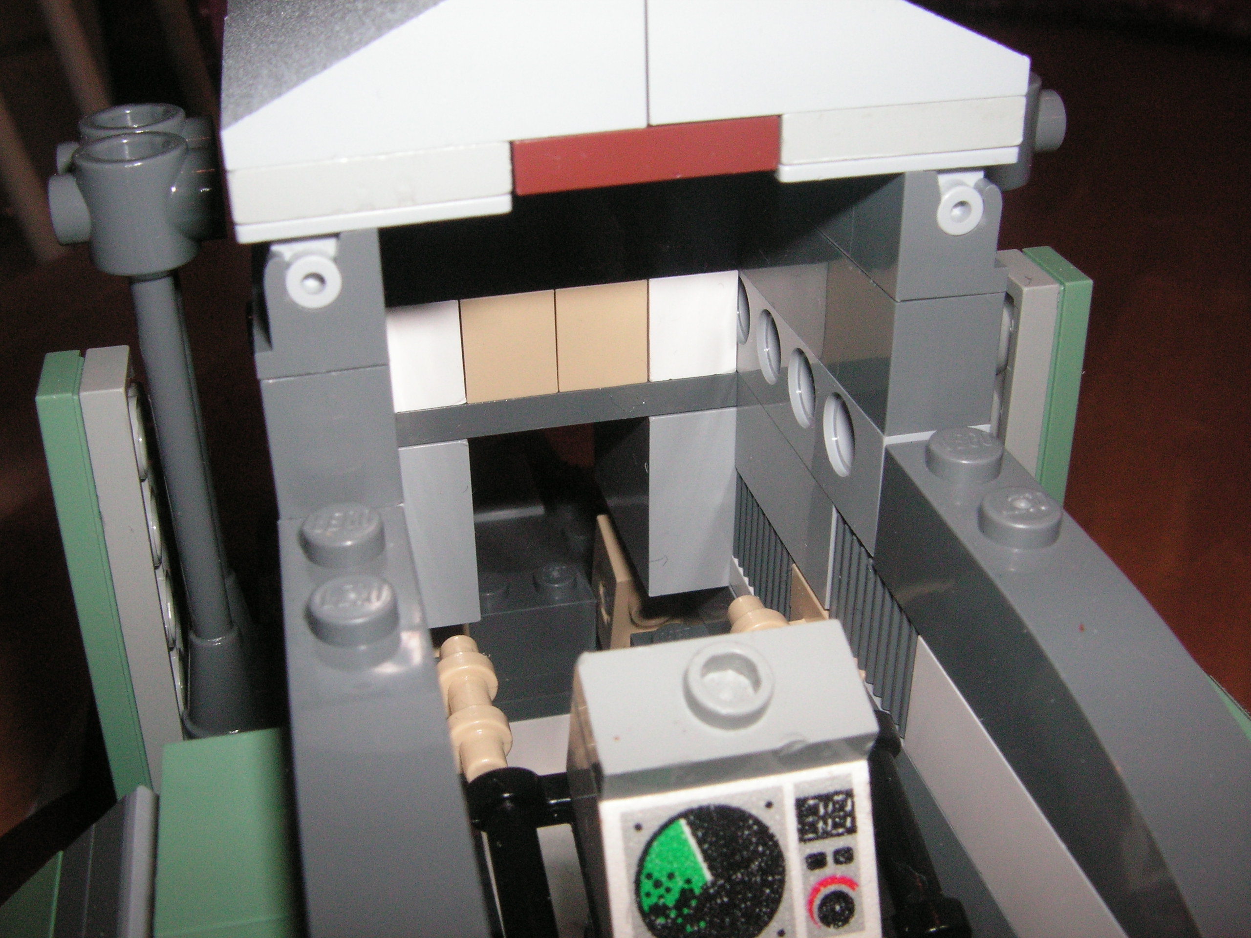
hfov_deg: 49.0
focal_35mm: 38
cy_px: 469
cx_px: 626
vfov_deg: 37.7
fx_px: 1373
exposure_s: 1/45
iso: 160
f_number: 6.6
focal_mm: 6.3
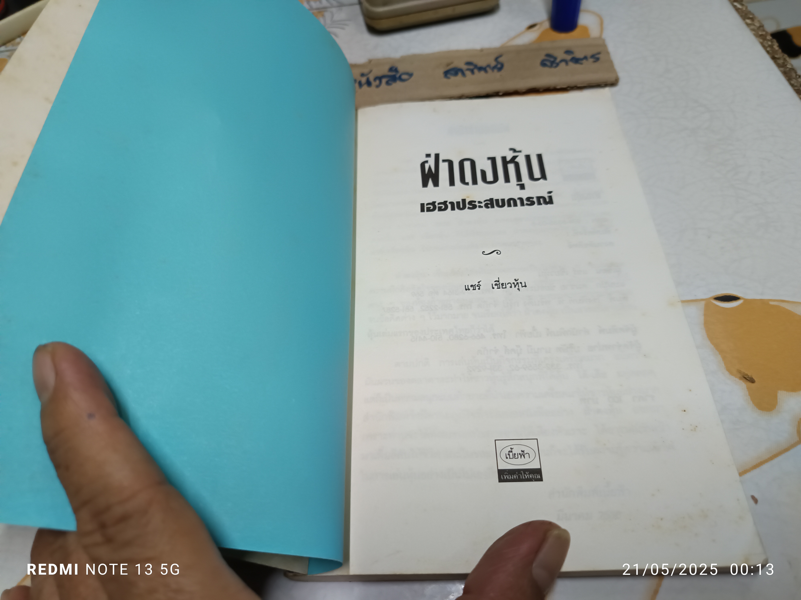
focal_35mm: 24
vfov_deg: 56.8
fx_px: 555
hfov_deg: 71.6
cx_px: 400
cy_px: 300
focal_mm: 5.31
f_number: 1.7
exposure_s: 1/50
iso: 1137
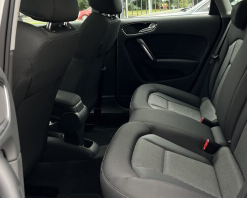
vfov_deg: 36.1
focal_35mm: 41
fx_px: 300
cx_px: 146
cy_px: 64
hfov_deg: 44.6
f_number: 1.5
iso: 125
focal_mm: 5.7
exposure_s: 1/121
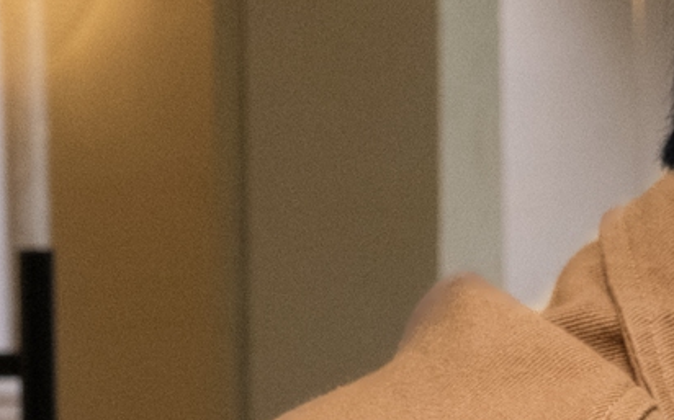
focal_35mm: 209
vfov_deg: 6.2
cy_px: 686
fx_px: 3837
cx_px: 1351
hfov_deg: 9.4
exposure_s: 1/80
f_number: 5.6
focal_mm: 22
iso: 1250
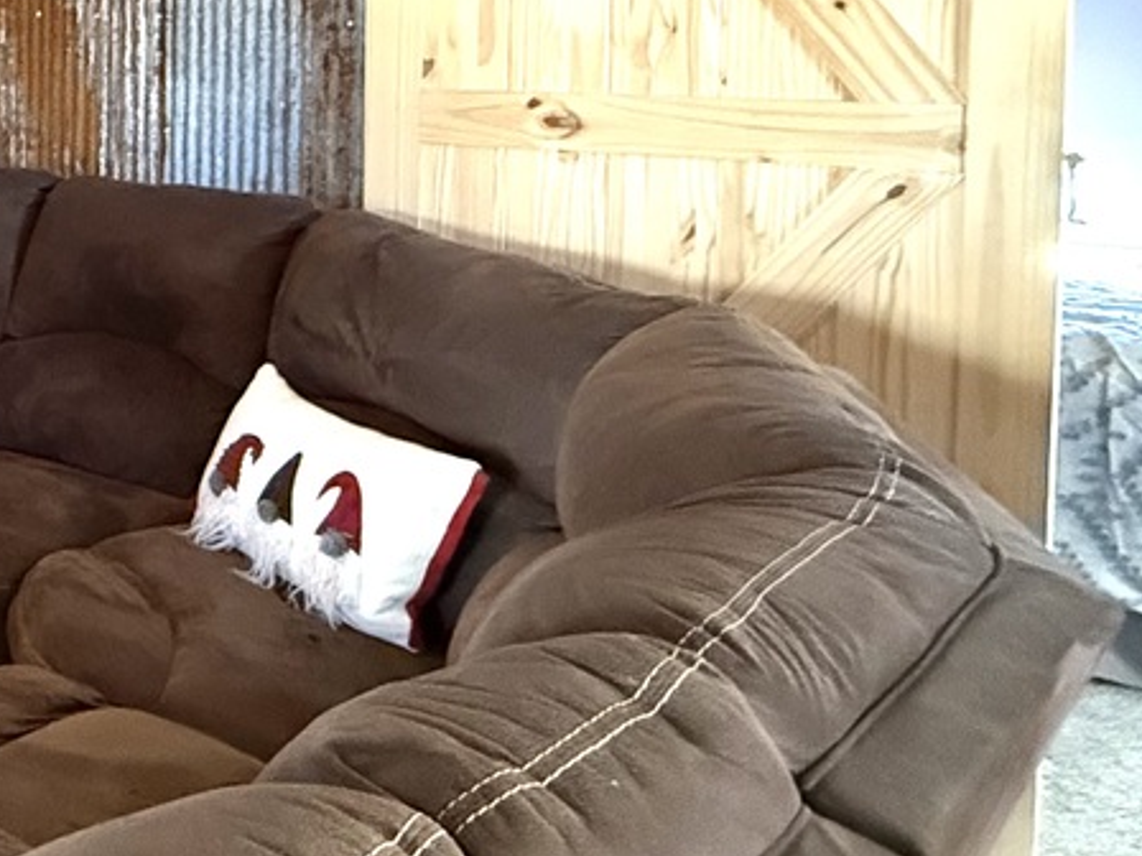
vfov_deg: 30.8
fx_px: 1485
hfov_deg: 30.2
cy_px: 97
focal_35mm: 45
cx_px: -446
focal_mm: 2.22
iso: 1250
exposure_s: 1/60
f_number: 2.2
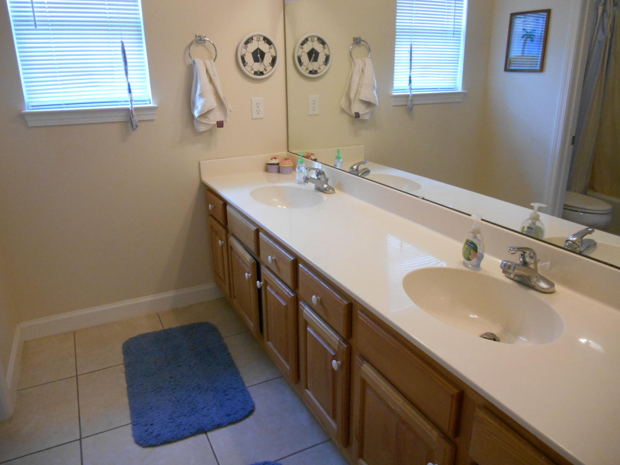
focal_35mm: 26
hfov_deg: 67.3
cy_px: 232
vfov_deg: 53.1
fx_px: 466
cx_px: 310
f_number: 3.4
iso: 360
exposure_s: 1/30
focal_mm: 4.7
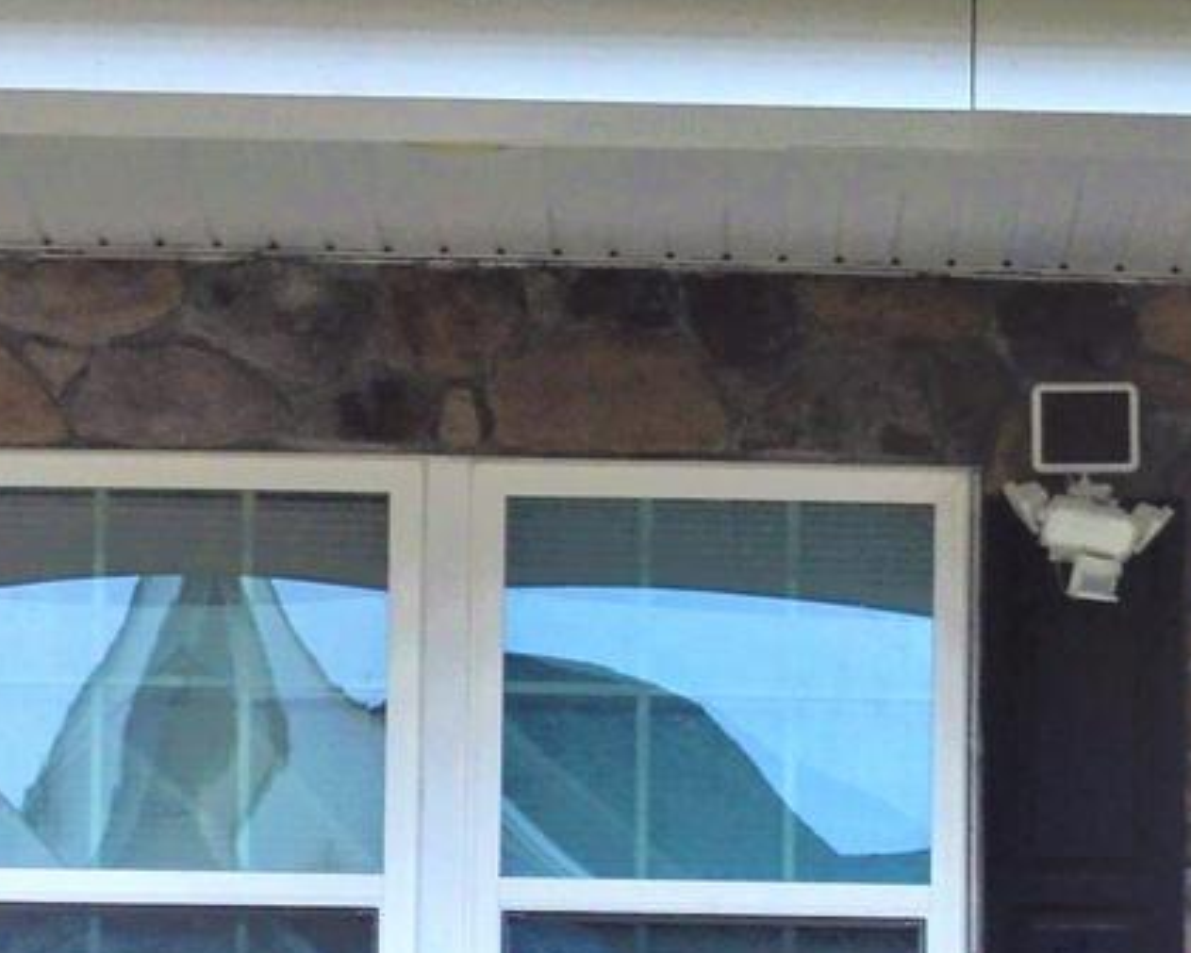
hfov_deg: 10.8
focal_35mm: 178
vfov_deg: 8.4
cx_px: 769
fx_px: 6276
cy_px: 1565
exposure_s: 1/80
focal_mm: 26
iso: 100
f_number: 7.1
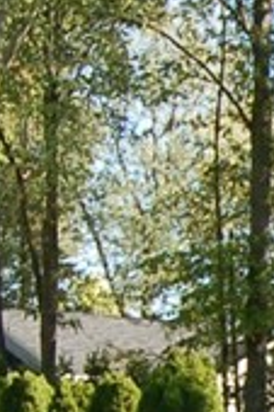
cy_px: 427
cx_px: 787
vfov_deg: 11.7
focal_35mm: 173
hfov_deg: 7.2
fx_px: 1979
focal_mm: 18
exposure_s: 1/160
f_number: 6.3
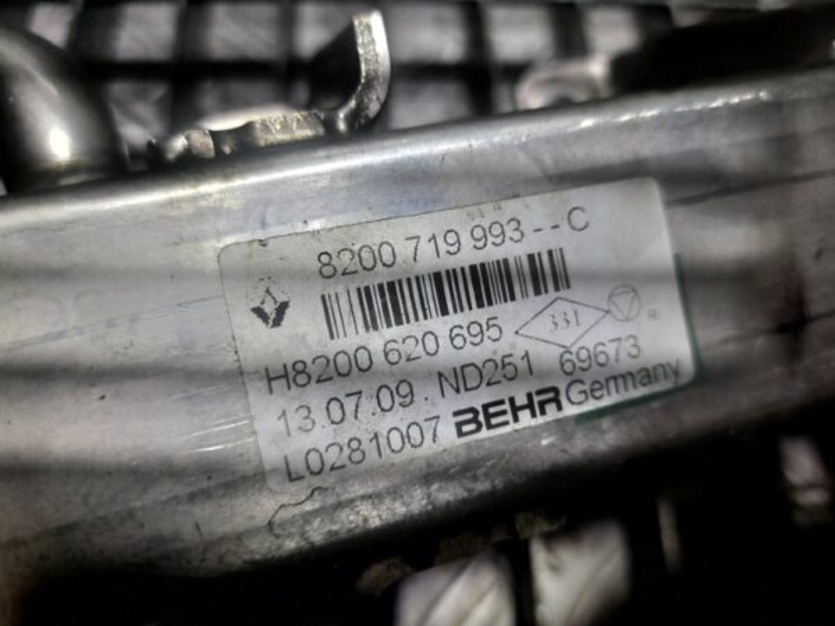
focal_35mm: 25
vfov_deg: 54.9
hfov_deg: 69.4
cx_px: 418
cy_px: 313
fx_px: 603
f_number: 1.8
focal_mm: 5.23
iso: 50
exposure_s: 1/50
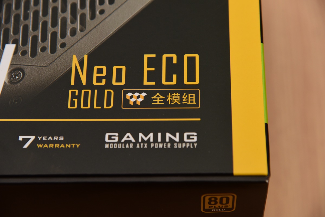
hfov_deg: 17.1
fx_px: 1083
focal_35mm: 120
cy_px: 108
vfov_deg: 11.4
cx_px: 162
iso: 1600
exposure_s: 1/60
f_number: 5.6
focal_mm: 120
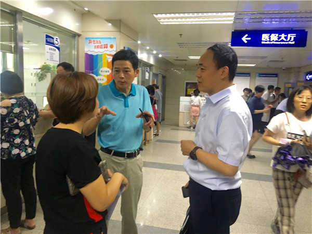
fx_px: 261
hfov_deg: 61.7
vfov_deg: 48.2
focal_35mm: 29
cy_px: 117
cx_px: 156
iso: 250
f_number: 2.2
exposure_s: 1/33
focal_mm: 4.15
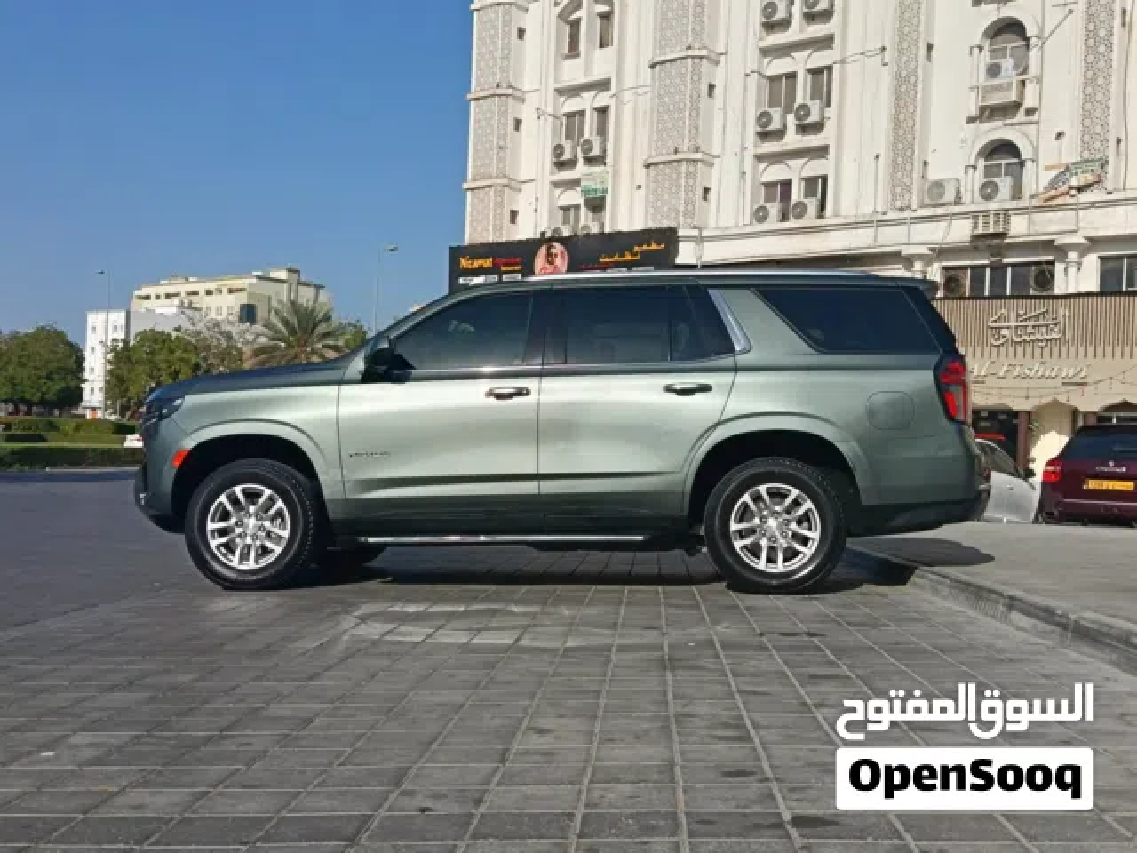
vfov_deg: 38.7
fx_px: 1215
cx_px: 568
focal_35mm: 37
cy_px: 426
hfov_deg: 50.1
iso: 103
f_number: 1.75
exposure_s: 1/838
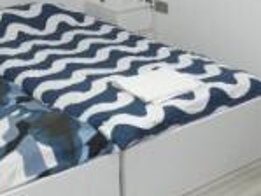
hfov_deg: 24.9
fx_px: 589
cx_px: 160
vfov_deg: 18.9
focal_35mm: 78
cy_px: 62
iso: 500
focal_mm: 3.6
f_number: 2.8
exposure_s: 1/60
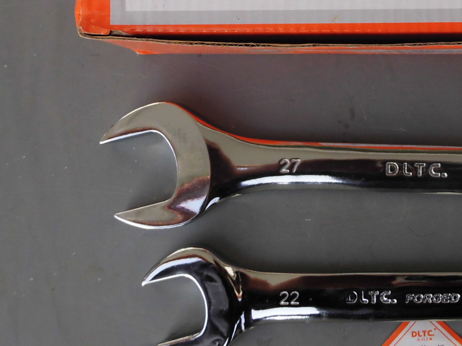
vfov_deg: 27.5
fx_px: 694
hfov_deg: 34.3
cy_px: 72
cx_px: 436
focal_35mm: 52
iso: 64
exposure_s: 1/250
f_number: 3
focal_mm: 4.5
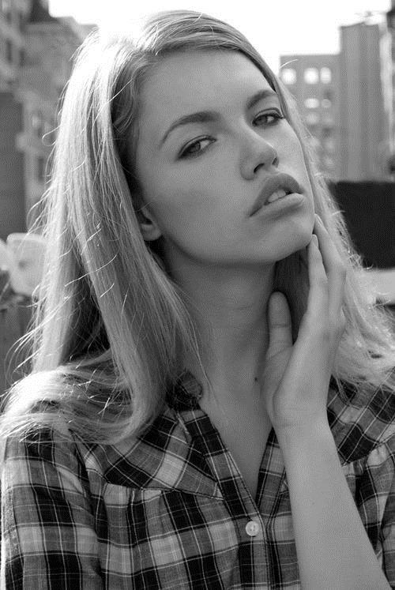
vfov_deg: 24.6
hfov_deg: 16.6
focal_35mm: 82
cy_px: 295
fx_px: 1354
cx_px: 198
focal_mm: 55
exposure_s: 1/200
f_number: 7.1
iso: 200
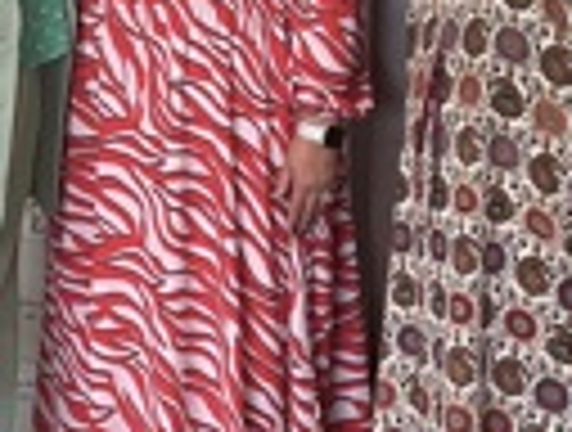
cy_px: 47
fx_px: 1690
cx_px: 45
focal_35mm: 102
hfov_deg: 18.8
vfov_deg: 14.4
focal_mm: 4.2
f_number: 1.6
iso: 80
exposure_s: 1/50
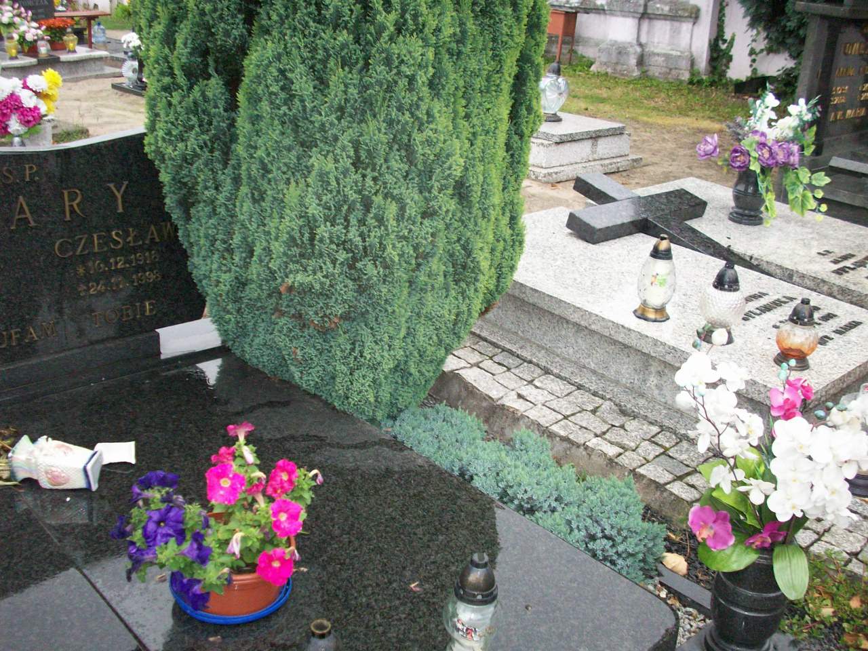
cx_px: 434
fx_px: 928
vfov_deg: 38.7
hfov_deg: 50.1
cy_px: 326
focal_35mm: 37
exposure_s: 1/171
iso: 200
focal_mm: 6.2
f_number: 2.8
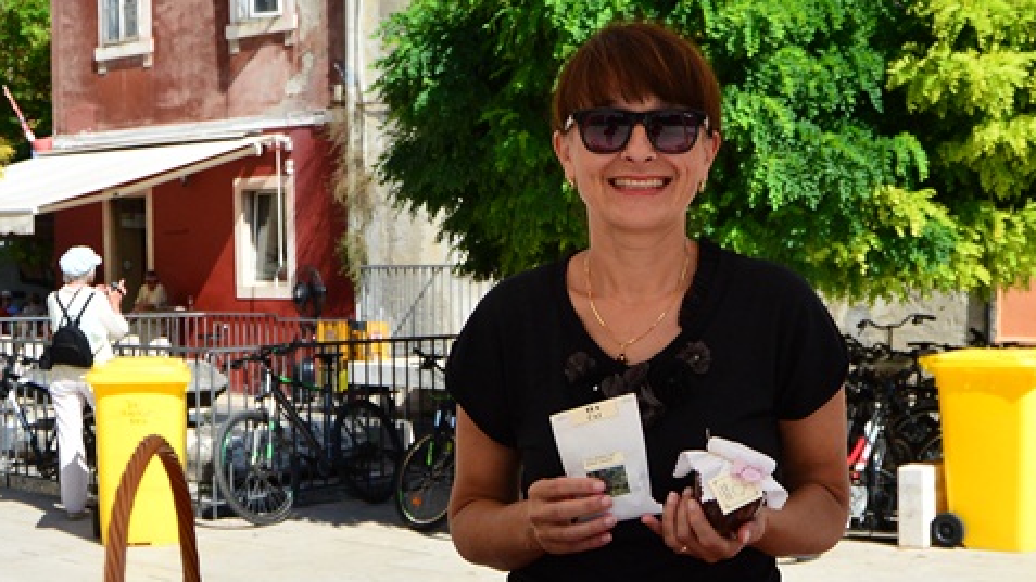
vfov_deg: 22.2
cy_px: 339
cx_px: 578
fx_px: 1483
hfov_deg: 38.5
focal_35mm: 54
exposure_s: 1/3200
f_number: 5.6
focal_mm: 24
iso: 640
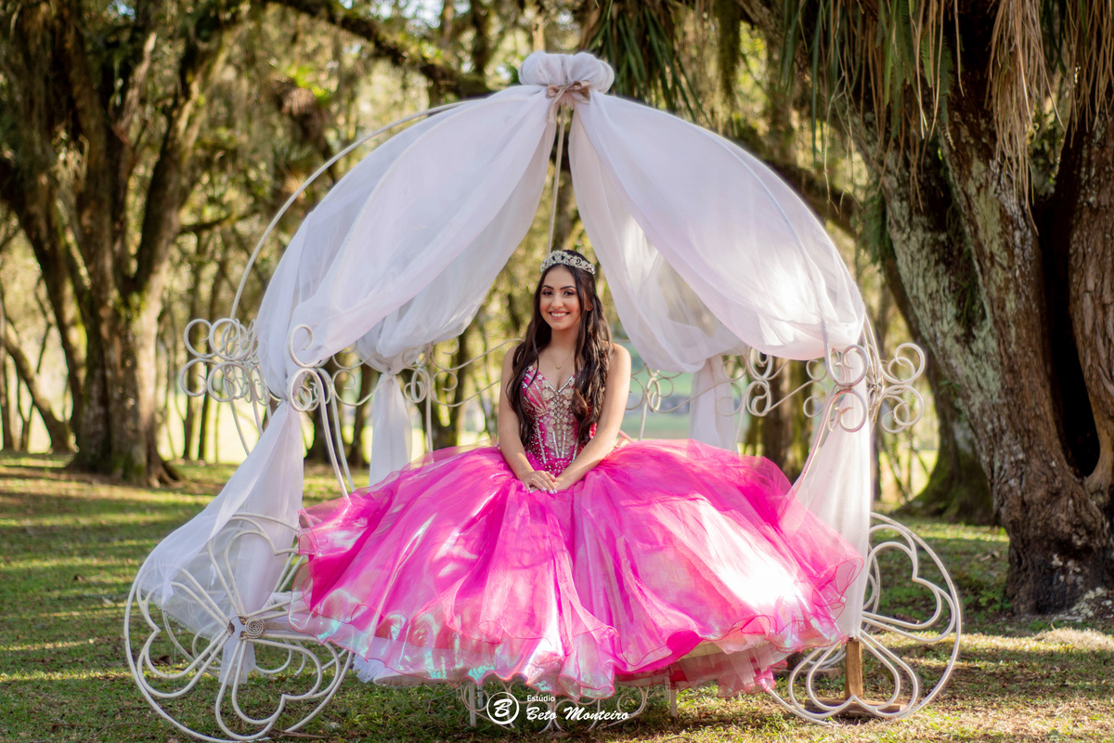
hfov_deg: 27.0
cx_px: 557
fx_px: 2321
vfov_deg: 18.2
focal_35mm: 75
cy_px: 372
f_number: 1.8
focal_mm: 50
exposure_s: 1/250
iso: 100
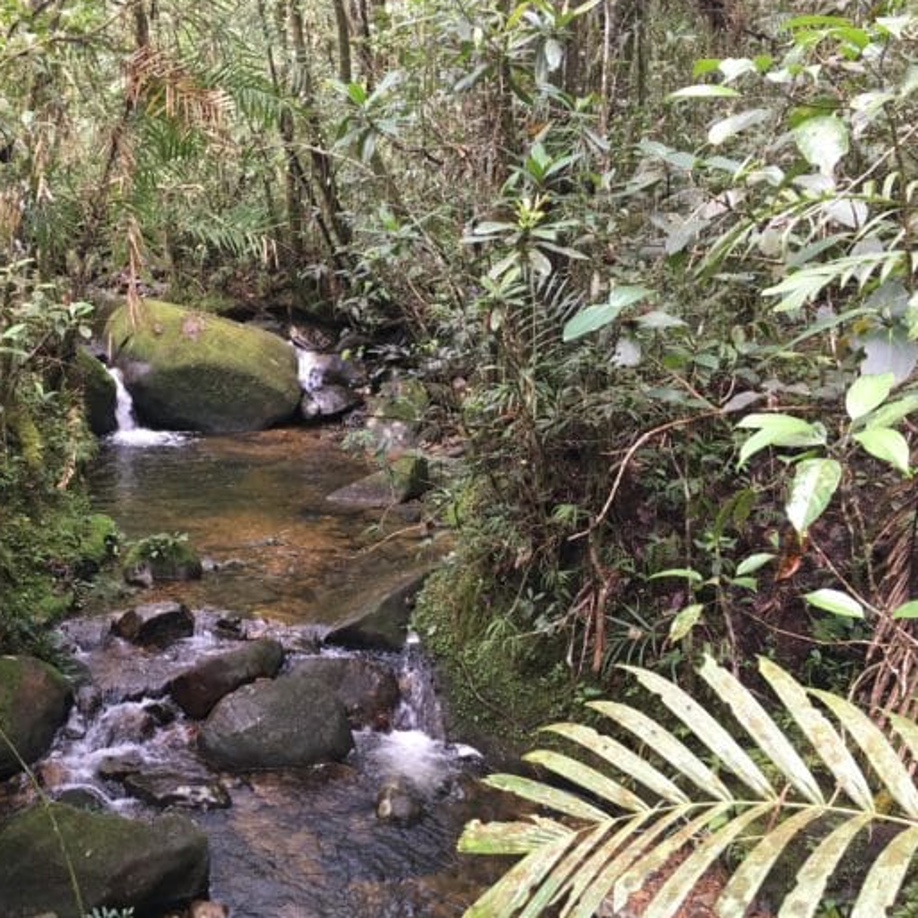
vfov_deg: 41.8
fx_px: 1200
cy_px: 481
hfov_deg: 41.0
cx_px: 263
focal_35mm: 40
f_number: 2.2
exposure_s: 1/33
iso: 100
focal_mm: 4.15
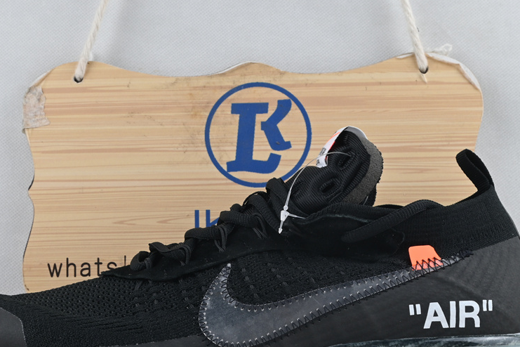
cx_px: 239
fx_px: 982
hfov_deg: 29.6
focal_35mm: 68
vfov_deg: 19.8
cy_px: 267
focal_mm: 28
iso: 100
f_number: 10
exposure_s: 1/15
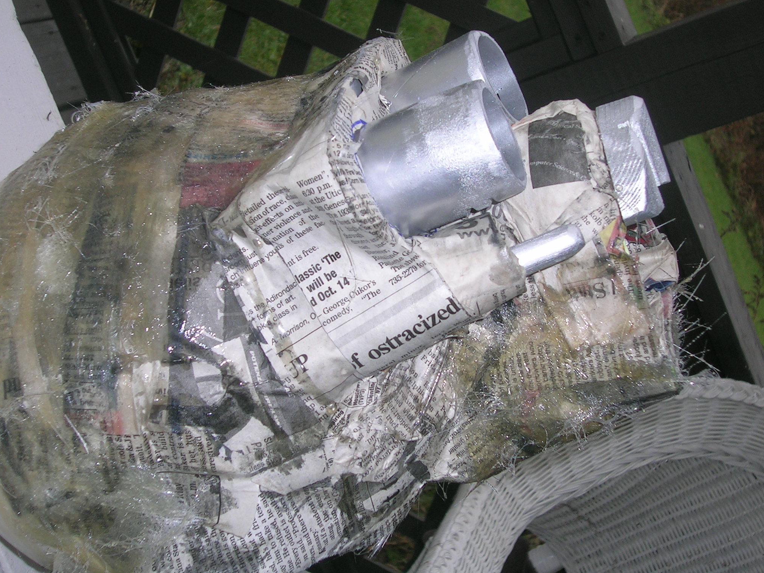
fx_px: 1368
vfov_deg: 23.6
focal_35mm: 62
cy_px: 284
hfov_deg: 31.2
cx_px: 378
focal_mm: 9.3
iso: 50
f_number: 3.5
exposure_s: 1/60.1
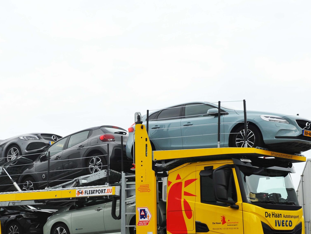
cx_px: 86
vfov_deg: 20.0
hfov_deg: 26.4
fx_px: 656
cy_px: 173
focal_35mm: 73
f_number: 8
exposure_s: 1/250
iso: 250
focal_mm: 45
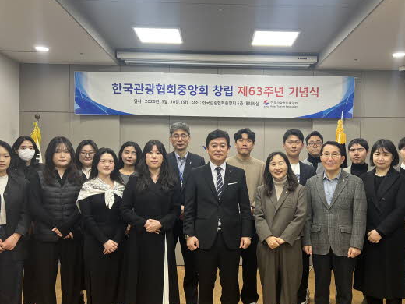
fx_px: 409
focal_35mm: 35
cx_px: 234
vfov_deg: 40.6
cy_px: 170
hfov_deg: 52.4
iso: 125
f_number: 1.5
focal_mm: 5.7
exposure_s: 1/120
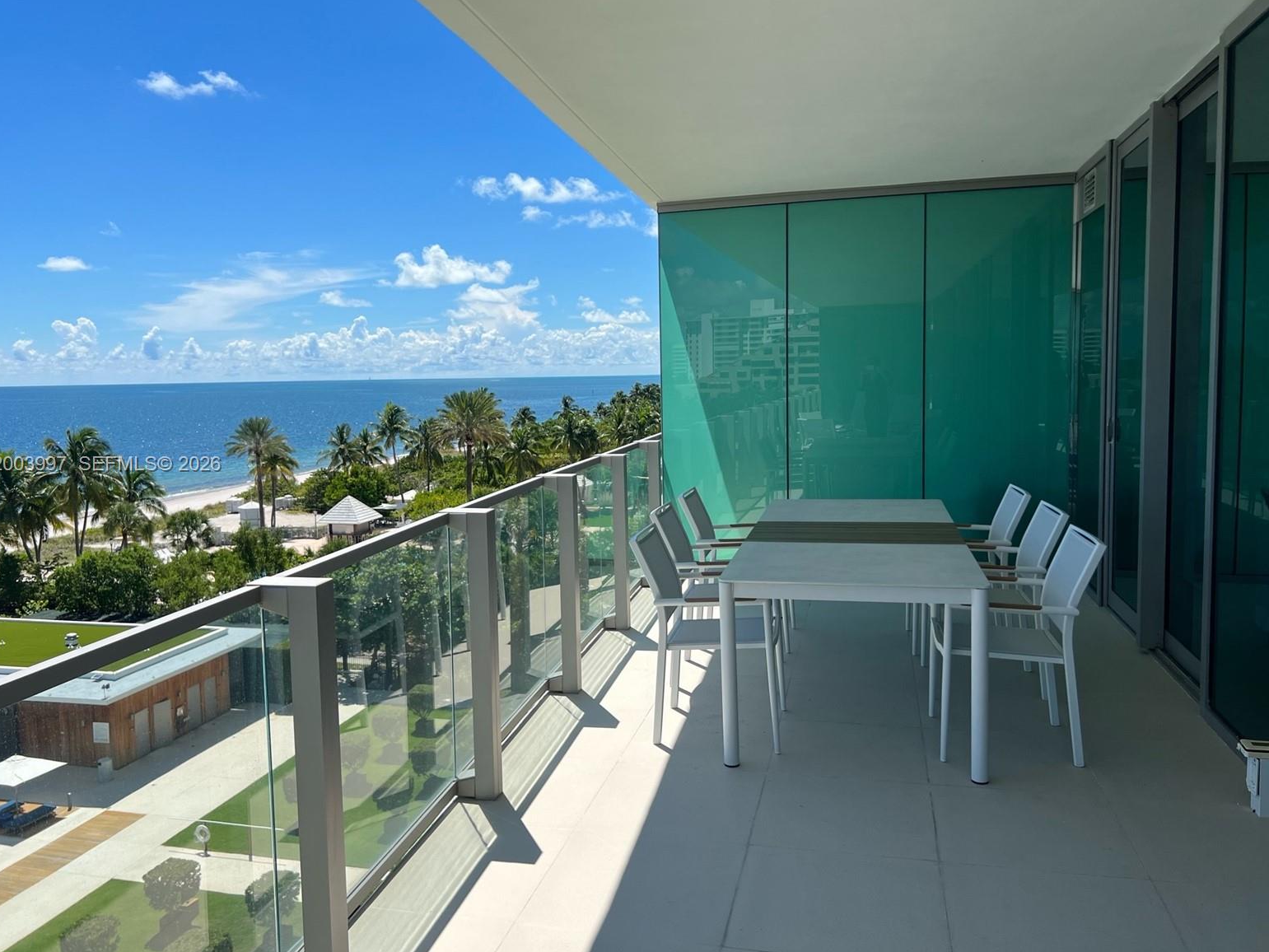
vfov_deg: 51.4
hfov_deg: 65.3
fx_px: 990
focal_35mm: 27
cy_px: 465
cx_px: 623
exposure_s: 1/5319
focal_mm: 5.7
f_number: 1.5
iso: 50
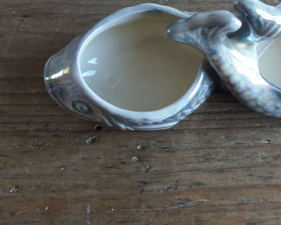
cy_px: 55
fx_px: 374
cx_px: 210
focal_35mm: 45
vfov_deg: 32.8
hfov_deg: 40.0
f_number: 1.9
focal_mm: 3.7
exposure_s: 1/33
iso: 125
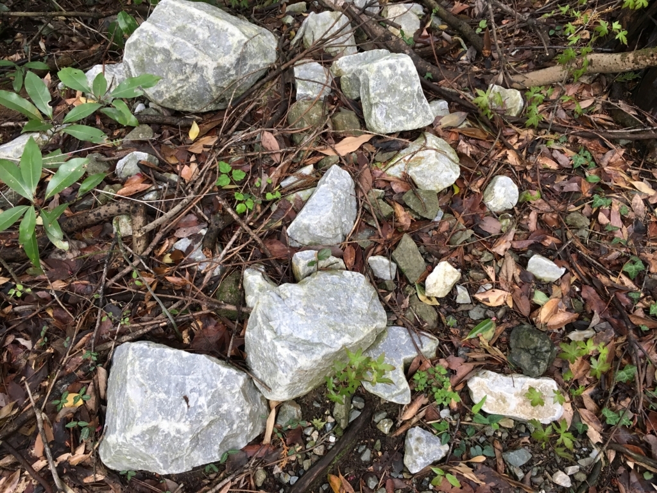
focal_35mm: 29
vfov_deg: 48.2
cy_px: 246
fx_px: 550
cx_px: 328
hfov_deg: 61.7
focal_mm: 4.15
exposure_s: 1/30
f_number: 2.2
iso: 32
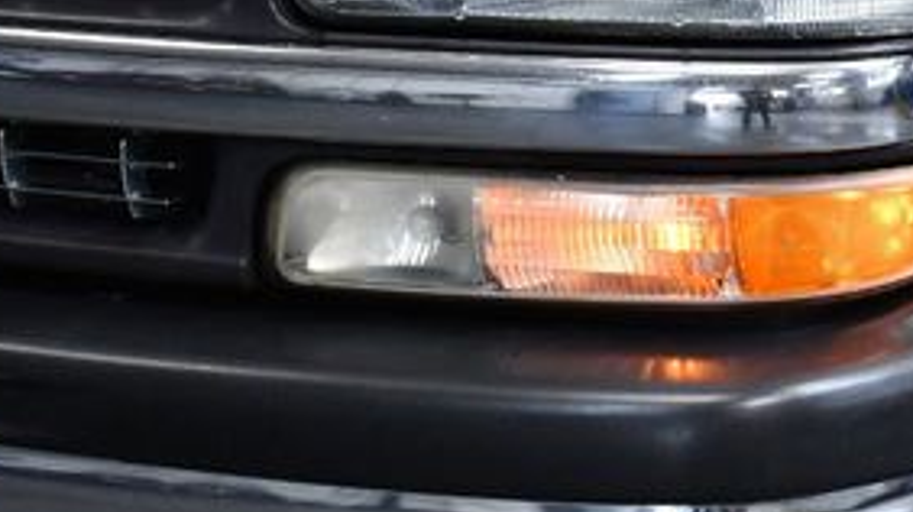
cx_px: 677
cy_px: 115
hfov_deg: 15.0
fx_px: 3459
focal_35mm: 143
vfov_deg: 8.4
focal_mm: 30
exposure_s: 1/125
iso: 900
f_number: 4.2
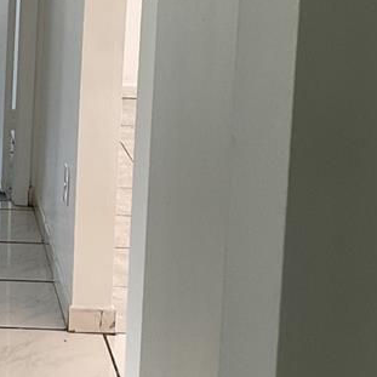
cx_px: -98
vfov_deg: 17.3
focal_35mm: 99
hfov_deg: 16.7
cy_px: 41
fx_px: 1220
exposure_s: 1/60
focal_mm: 3
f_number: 1.8
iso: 40
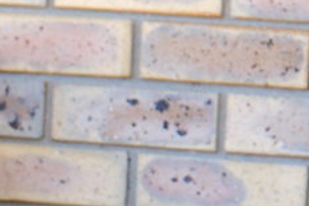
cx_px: -333
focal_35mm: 865
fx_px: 7424
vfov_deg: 1.6
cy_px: 365
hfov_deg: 2.4
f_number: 6
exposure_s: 1/125
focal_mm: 130
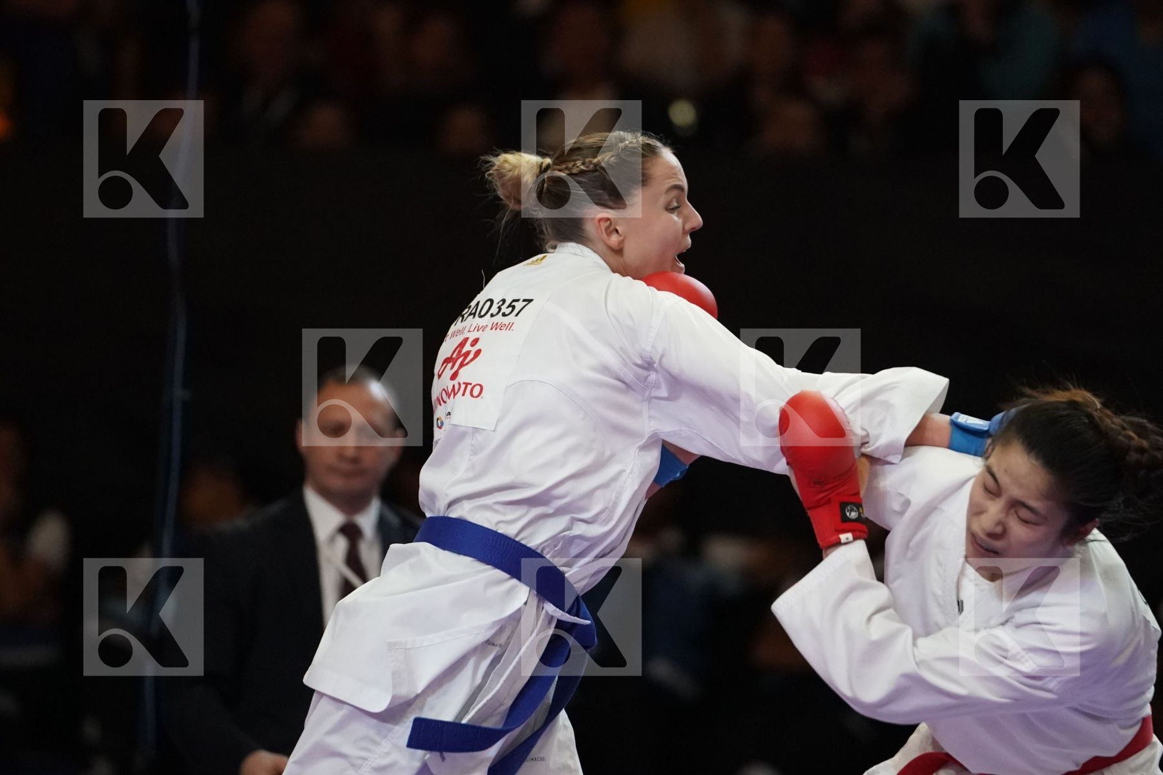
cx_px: 582
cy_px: 388
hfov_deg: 6.9
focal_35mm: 300
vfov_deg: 4.6
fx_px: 9691
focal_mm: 200
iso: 5000
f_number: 2.8
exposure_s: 1/1000
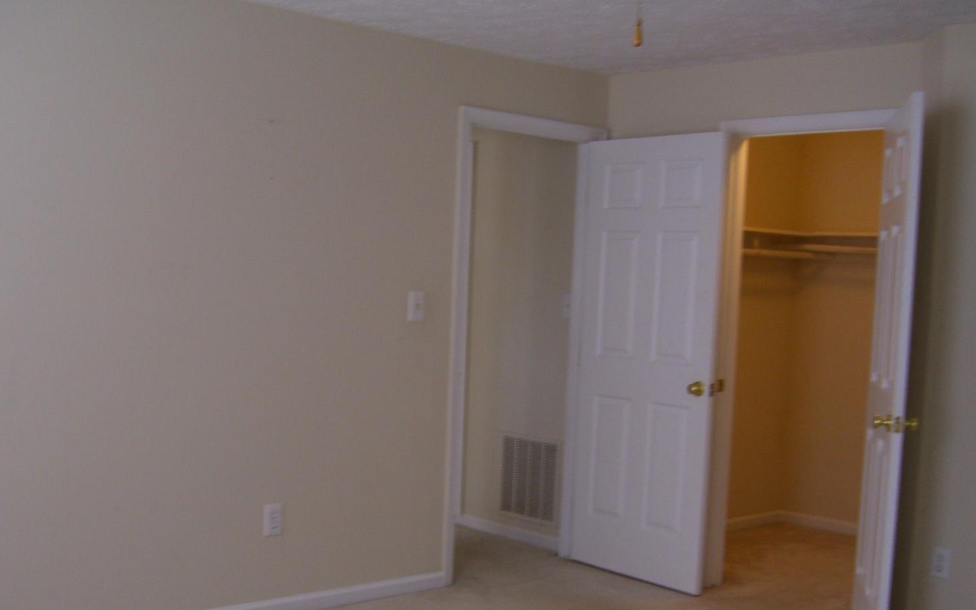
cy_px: 393
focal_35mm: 44
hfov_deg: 45.3
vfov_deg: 29.1
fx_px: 1170
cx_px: 496
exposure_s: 1/30
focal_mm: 7.9
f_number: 2.8
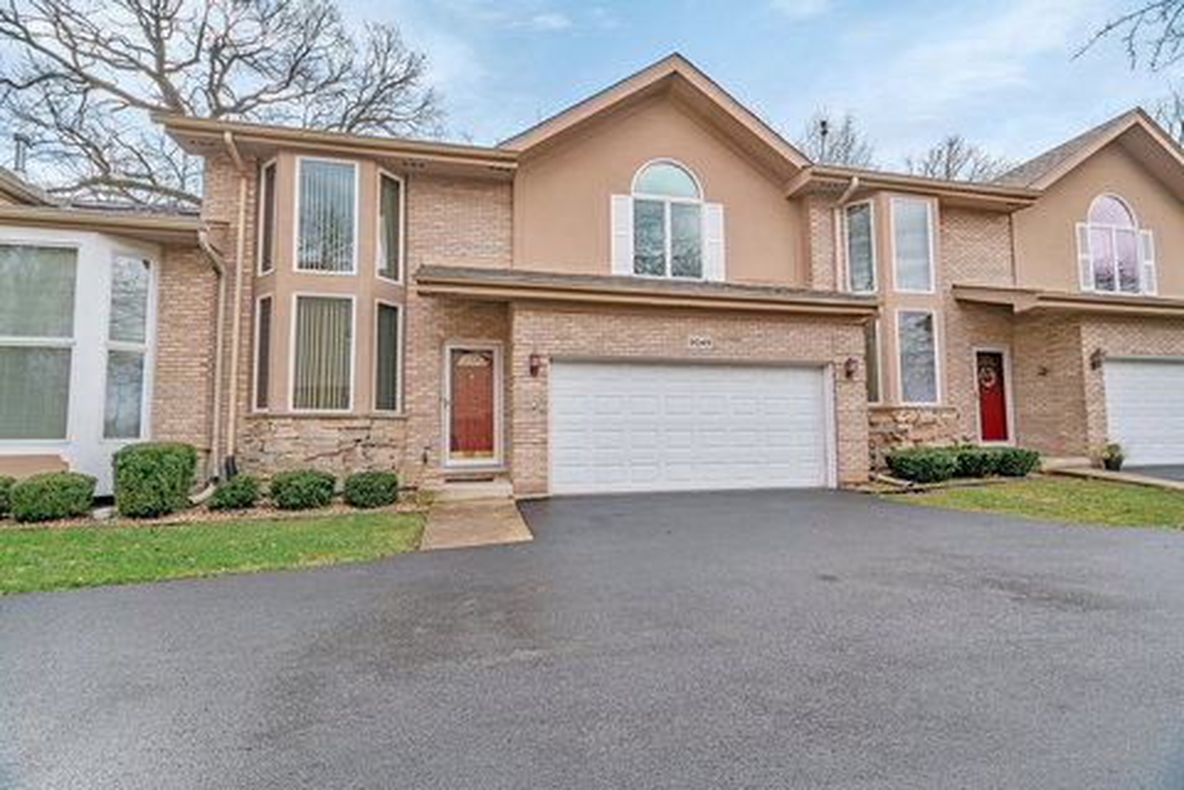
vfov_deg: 73.7
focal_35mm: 16
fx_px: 526
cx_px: 592
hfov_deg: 96.7
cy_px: 395
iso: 640
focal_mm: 16
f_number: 9
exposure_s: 1/250
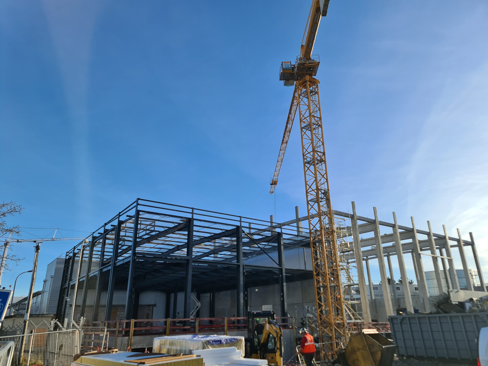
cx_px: 244
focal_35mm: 25
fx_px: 352
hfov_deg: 69.4
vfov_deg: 54.9
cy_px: 183
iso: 50
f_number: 1.8
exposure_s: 1/796
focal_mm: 7
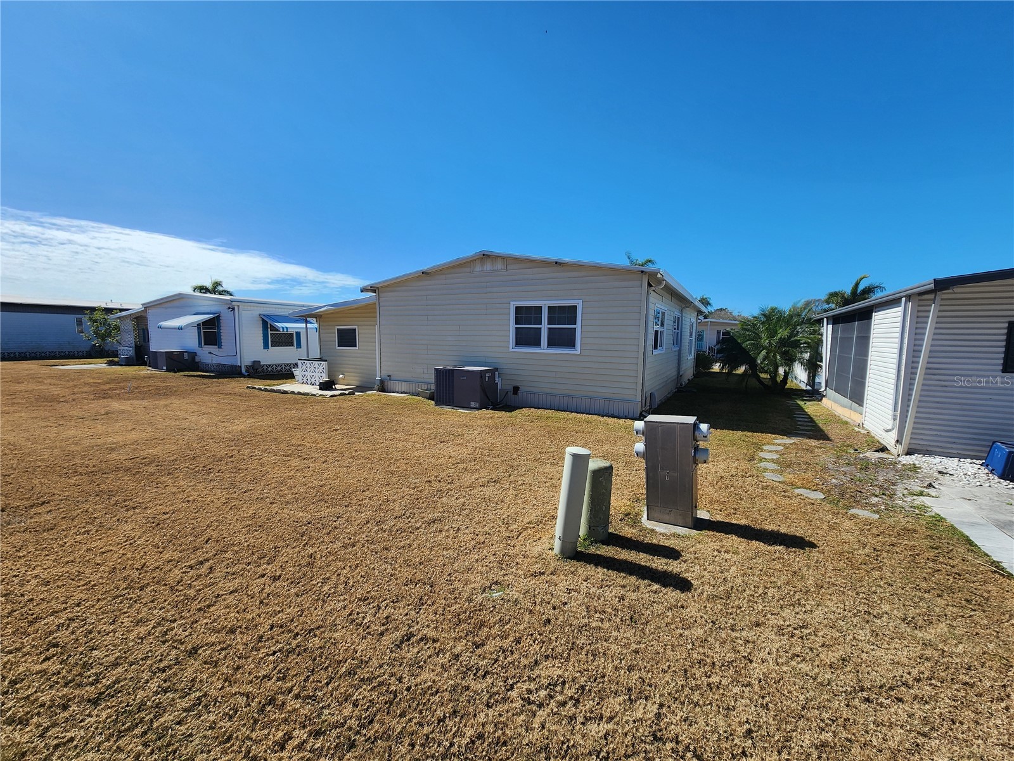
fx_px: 381
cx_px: 507
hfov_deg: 106.2
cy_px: 380
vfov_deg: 89.9
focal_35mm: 13
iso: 50
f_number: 2.2
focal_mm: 2.2
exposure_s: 1/2391
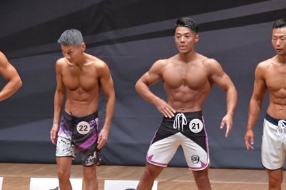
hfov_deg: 6.0
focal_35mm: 346
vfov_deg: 4.0
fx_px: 2748
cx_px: 62
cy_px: 128
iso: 8000
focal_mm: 125
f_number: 5.6
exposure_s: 1/400
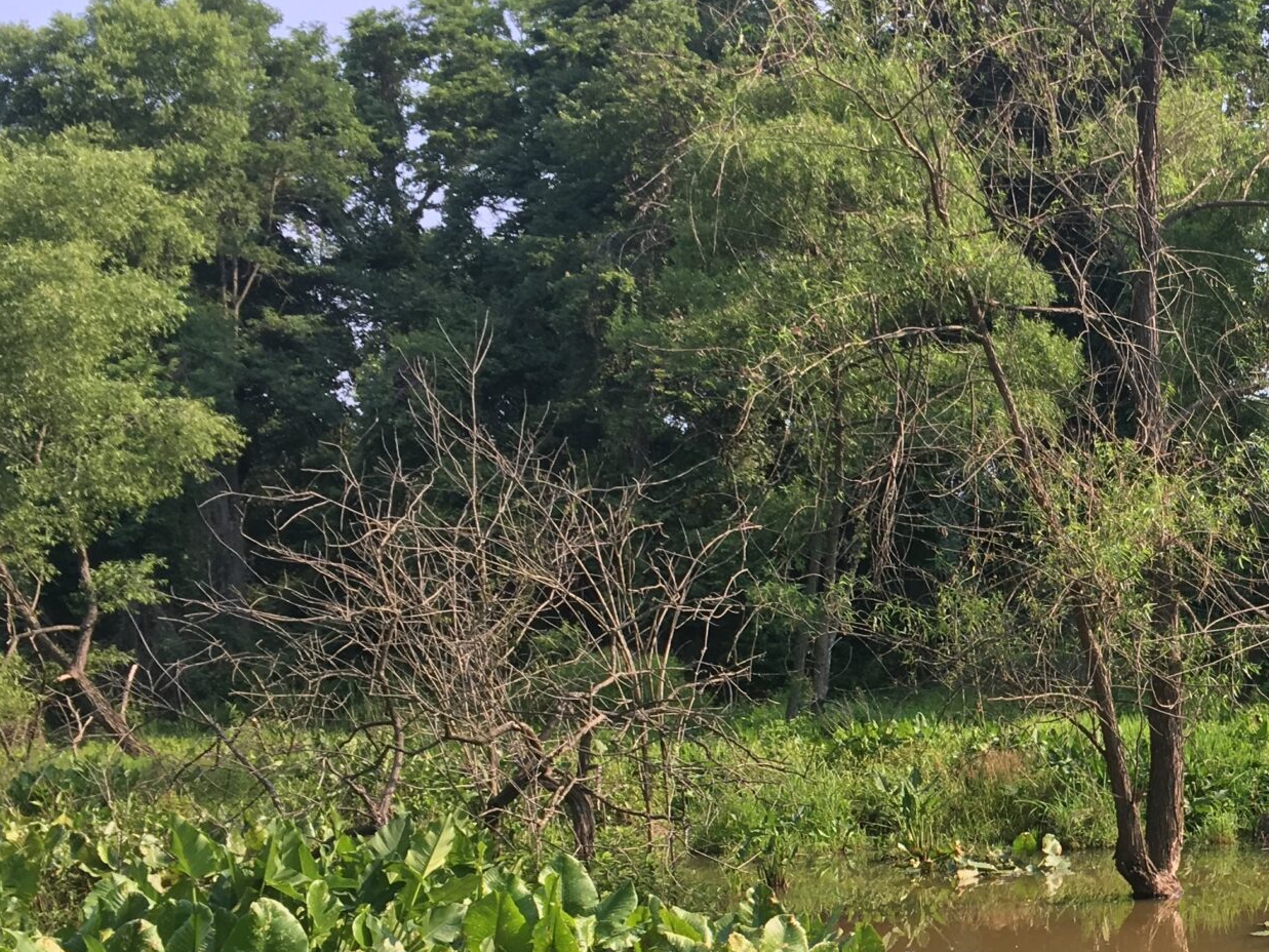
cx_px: 1193
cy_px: 729
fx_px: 2200
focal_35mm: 60
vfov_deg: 24.1
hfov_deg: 30.5
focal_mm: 4.15
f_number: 2.2
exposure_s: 1/582
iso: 25
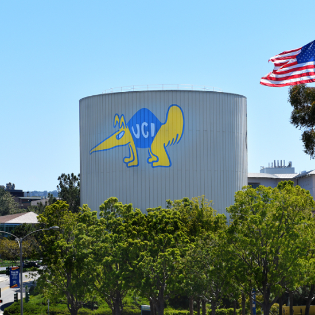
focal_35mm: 130
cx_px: 119
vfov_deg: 13.4
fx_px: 1338
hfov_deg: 13.4
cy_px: 187
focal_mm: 70
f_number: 6.3
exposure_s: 1/320
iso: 100
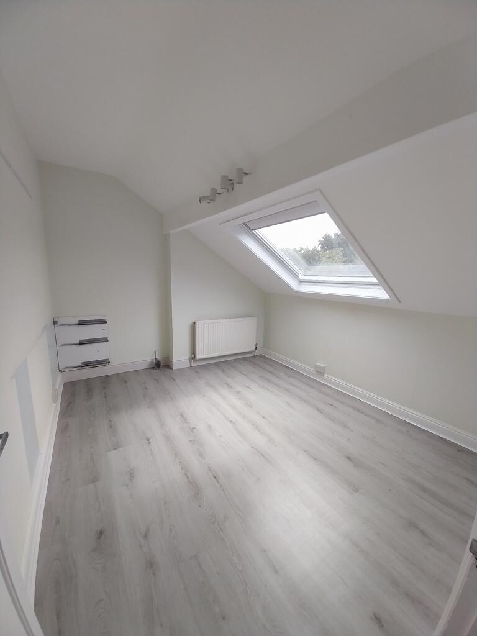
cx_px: 238
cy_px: 318
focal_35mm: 13
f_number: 2.2
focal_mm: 1.13
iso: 64
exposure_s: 1/173
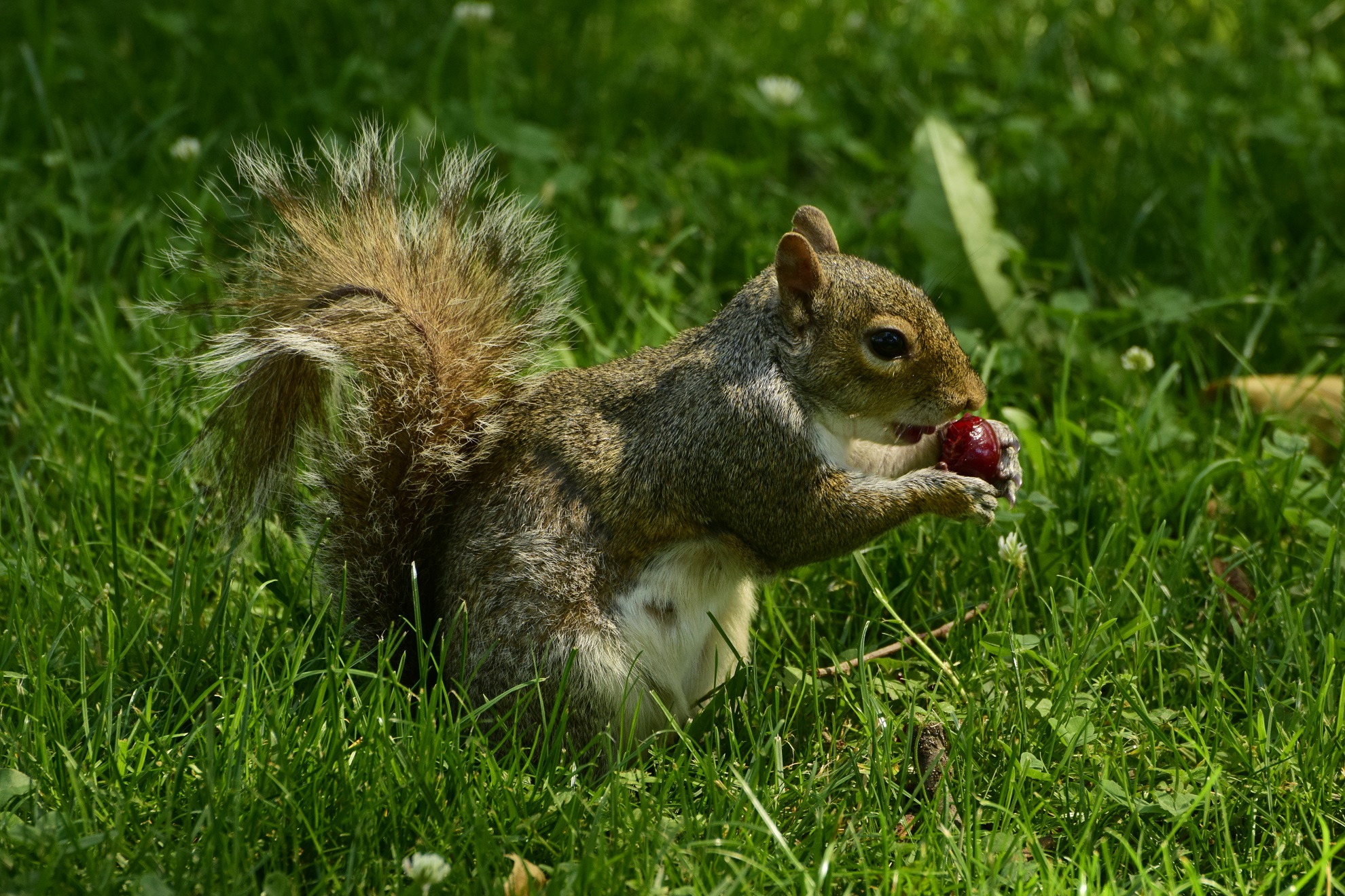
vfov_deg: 3.5
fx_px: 14570
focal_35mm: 390
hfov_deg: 5.3
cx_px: 672
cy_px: 448
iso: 400
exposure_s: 1/200
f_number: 8
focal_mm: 260
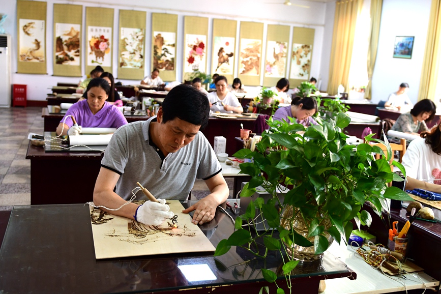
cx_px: 220
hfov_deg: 53.1
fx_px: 441
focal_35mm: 36
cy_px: 147
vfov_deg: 36.9
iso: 800
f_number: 2.8
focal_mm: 24
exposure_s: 1/100
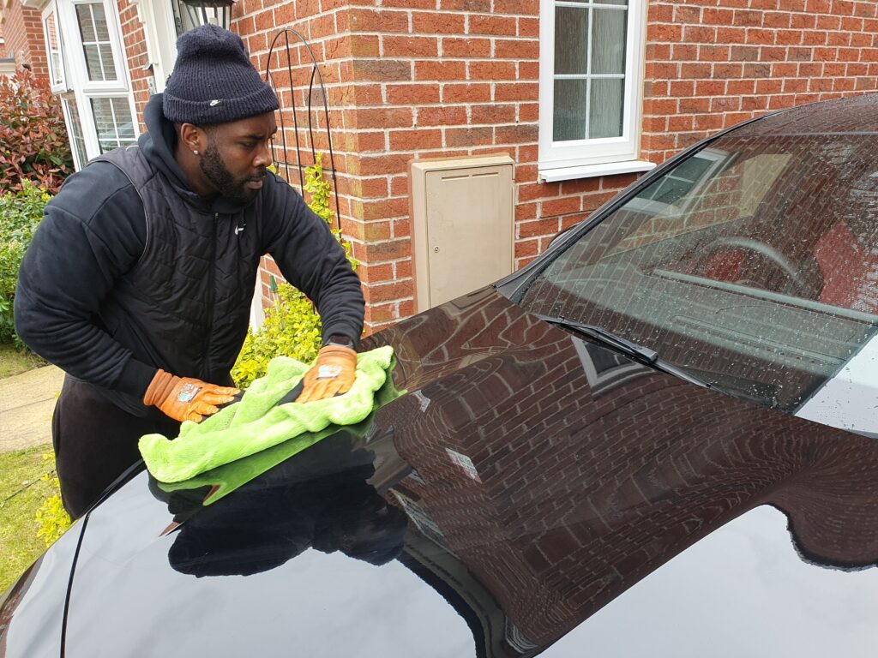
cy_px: 329
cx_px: 439
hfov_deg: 67.3
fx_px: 659
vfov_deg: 53.1
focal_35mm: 26
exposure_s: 1/224
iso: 50
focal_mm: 4.32
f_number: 2.4
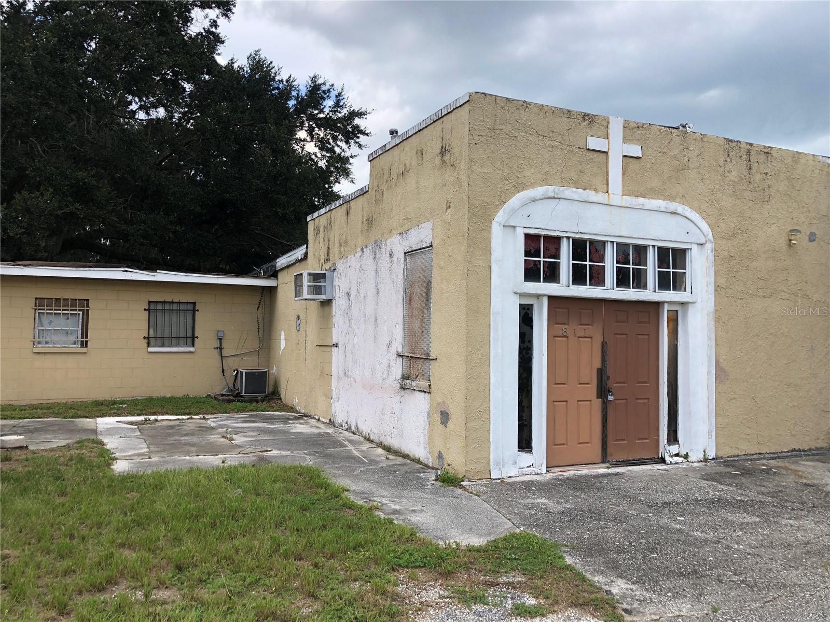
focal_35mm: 28
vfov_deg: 49.7
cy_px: 311
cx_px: 415
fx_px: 671
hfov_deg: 63.4
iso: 20
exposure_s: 1/727
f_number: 1.8
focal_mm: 3.99
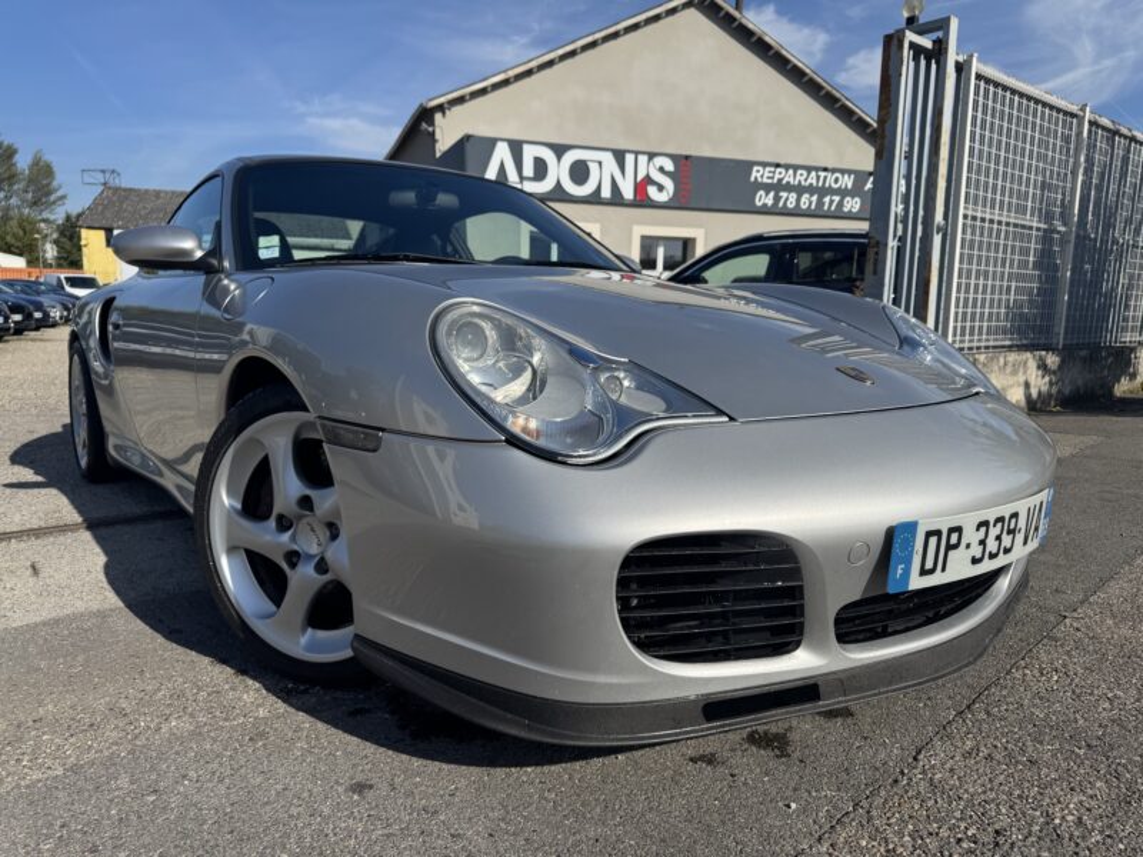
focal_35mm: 24
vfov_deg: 56.8
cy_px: 428
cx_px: 572
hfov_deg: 71.6
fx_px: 792
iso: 80
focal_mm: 6.76
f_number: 1.78
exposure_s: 1/7092
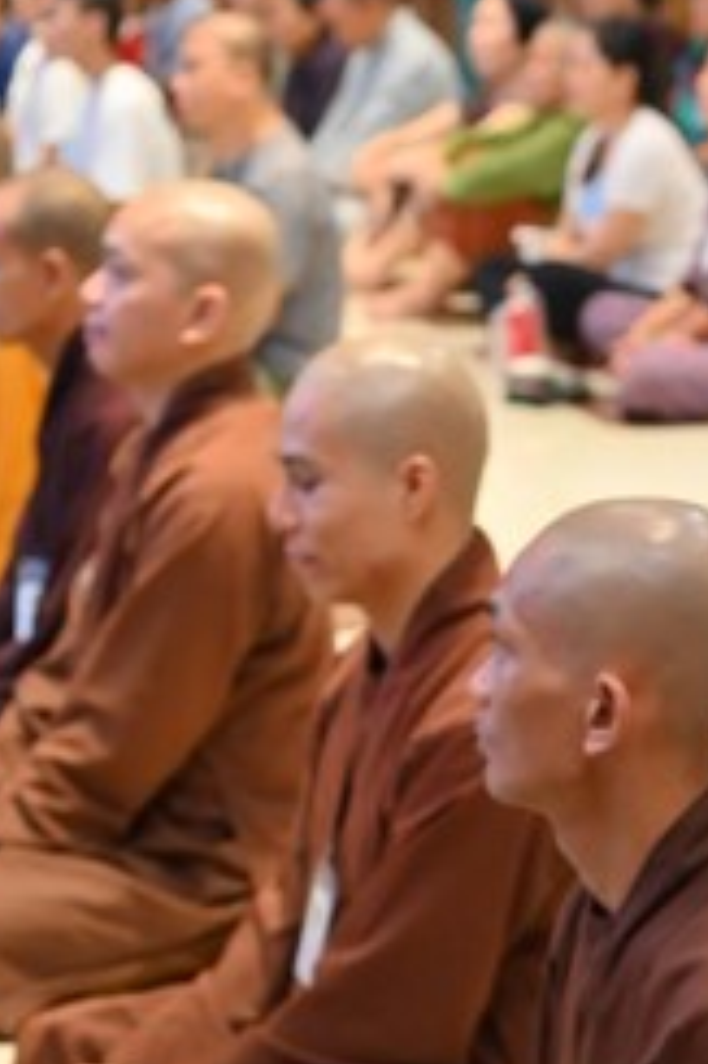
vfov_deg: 13.1
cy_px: 1207
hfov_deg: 8.9
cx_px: 667
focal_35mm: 154
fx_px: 4549
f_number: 4.5
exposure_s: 1/100
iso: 1250
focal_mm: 58
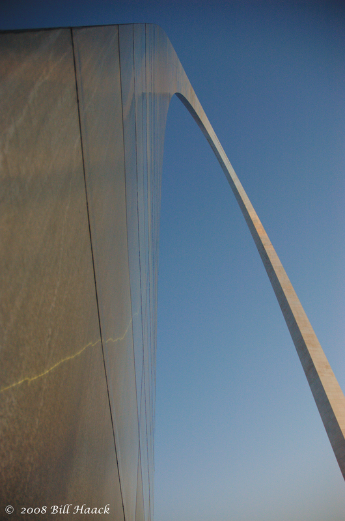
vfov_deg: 67.5
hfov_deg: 47.7
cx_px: 172
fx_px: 390
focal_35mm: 27
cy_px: 260
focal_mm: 18
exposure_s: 1/250
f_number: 3.5
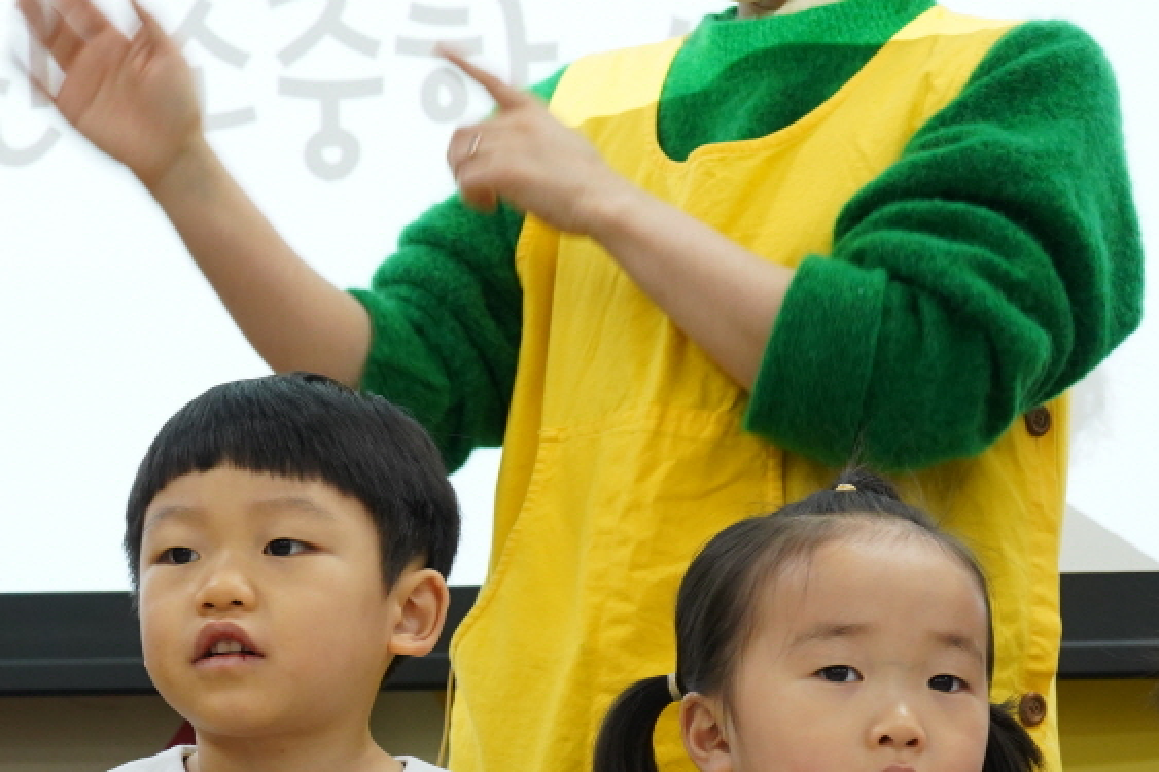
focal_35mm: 128
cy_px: 710
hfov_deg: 15.9
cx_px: 198
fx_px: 4119
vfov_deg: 10.6
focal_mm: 60
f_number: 7.1
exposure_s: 1/80
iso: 2500
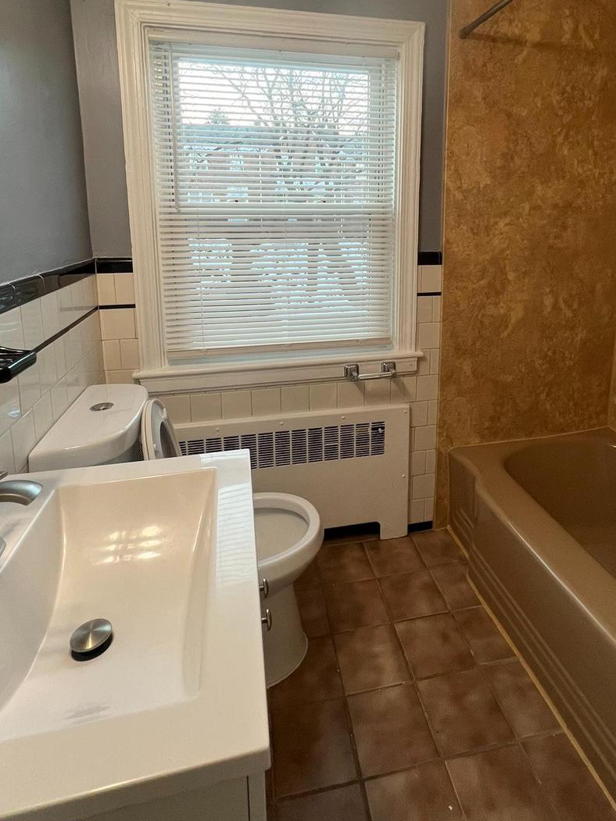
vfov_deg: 82.5
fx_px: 451
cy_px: 291
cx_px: 349
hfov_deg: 68.4
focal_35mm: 19
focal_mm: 1.57
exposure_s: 1/120
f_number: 1.8
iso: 160
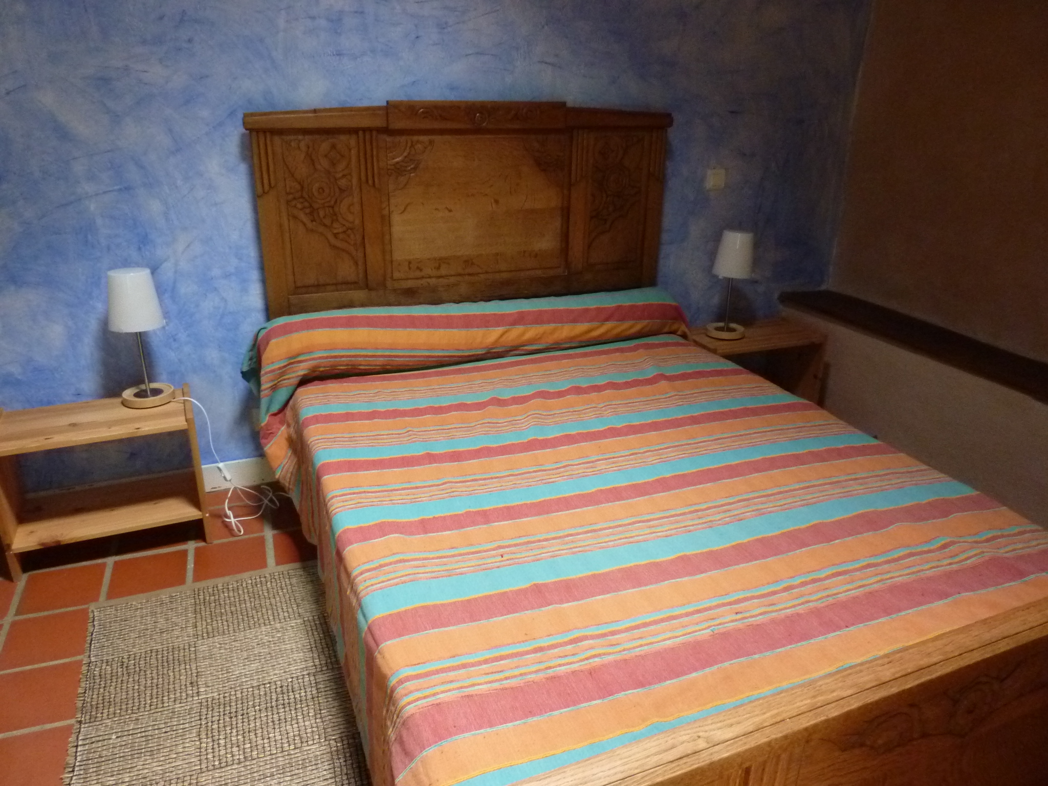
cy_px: 393
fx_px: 757
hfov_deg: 69.4
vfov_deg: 54.9
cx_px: 524
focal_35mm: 25
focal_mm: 4.1
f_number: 3.3
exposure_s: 1/30
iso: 640
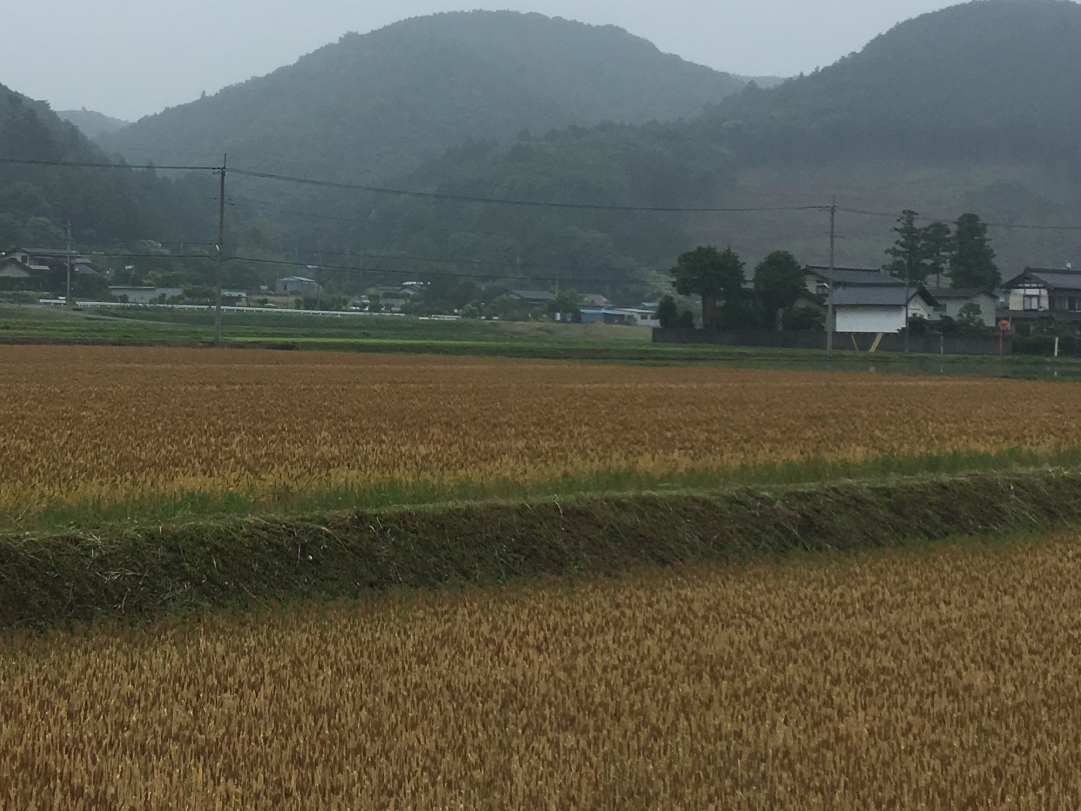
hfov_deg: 39.4
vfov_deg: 30.0
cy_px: 547
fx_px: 1499
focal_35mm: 48
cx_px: 663
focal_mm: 4.15
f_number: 2.2
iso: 25
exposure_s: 1/490
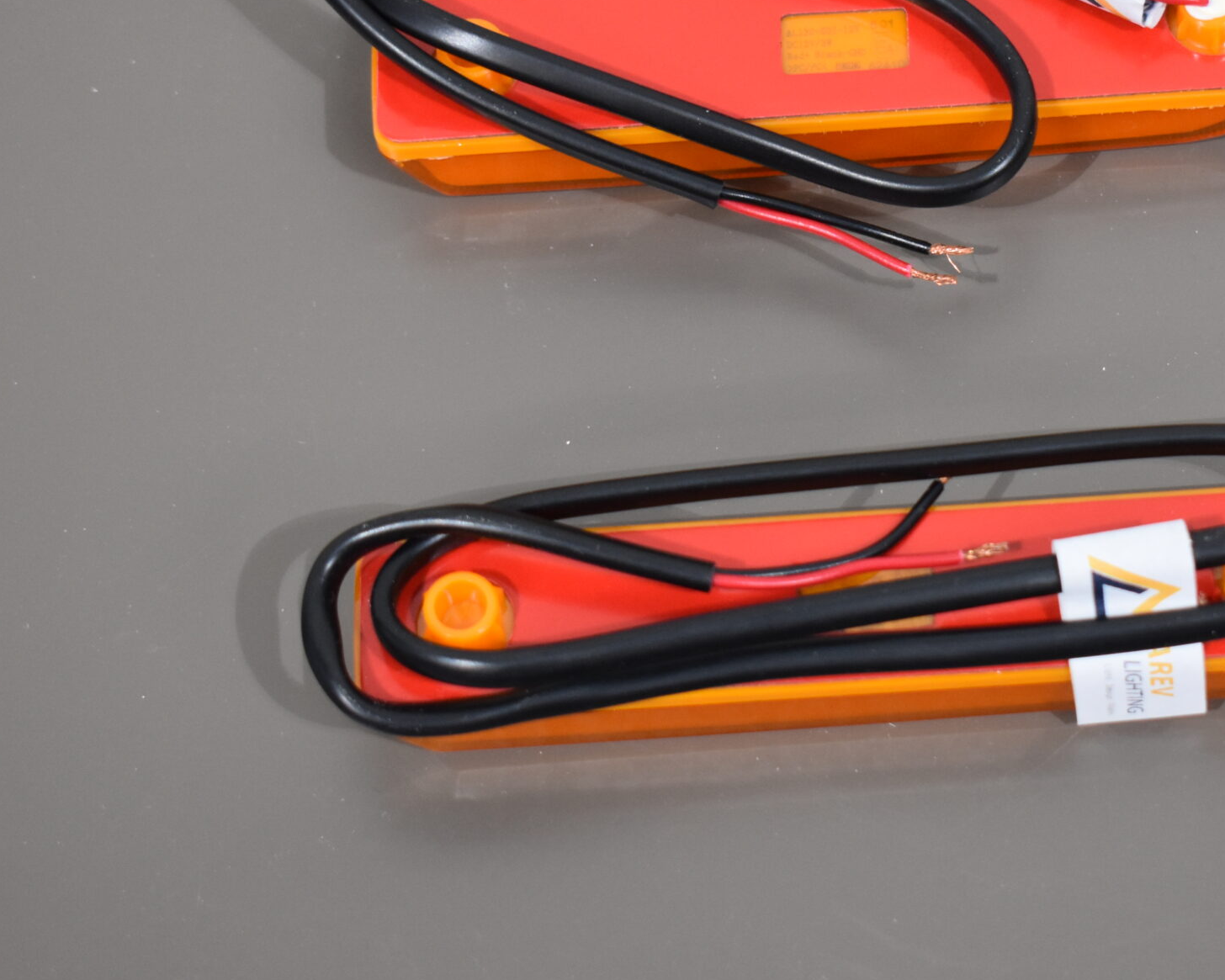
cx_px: 823
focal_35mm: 99
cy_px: 295
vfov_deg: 15.5
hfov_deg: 19.3
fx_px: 3590
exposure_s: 1/125
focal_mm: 40
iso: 1000
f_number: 4.8
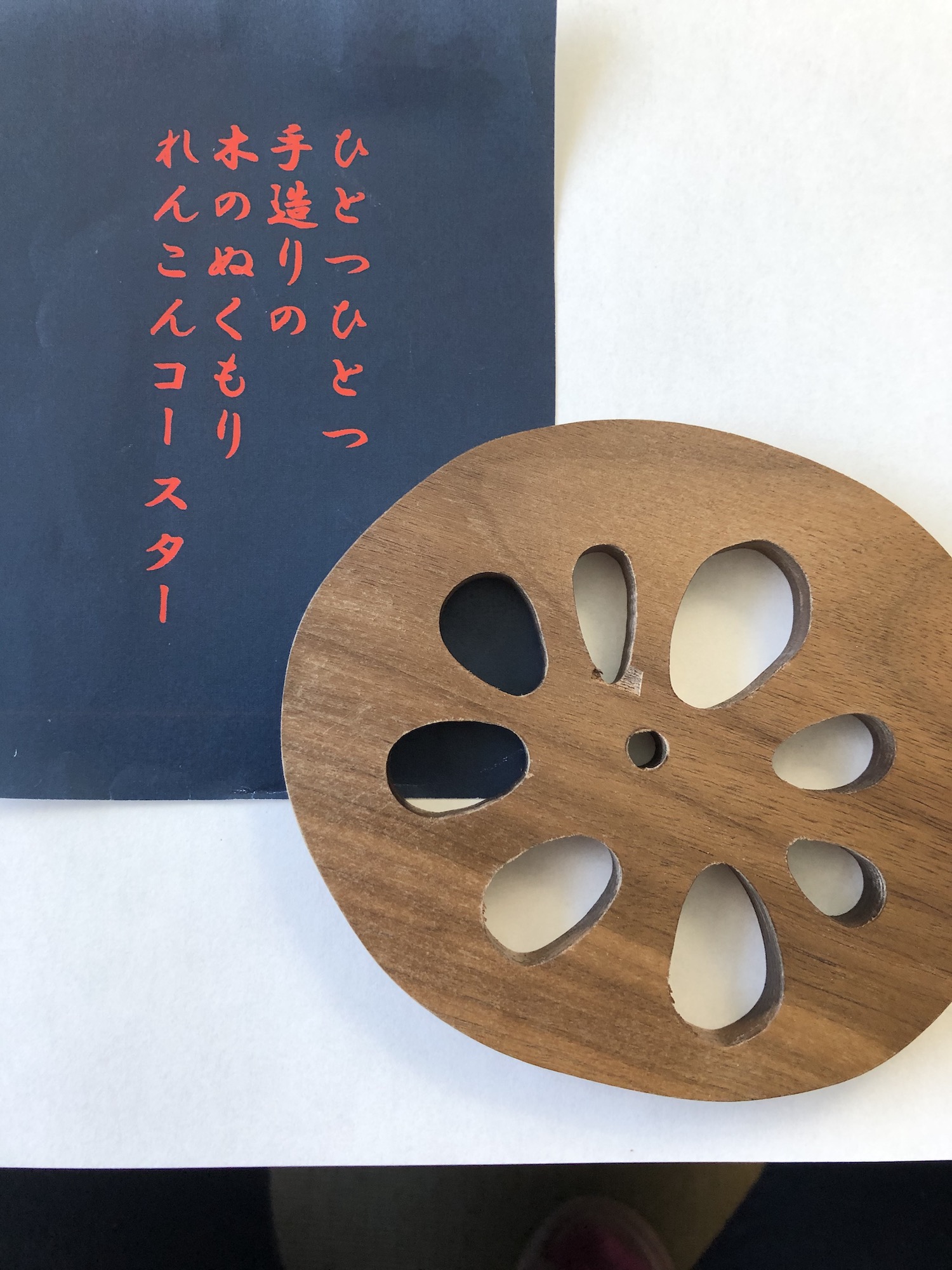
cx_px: 476
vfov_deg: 63.4
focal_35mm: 28
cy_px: 635
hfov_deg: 49.7
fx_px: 1027
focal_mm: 3.99
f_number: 1.8
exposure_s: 1/30
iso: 40
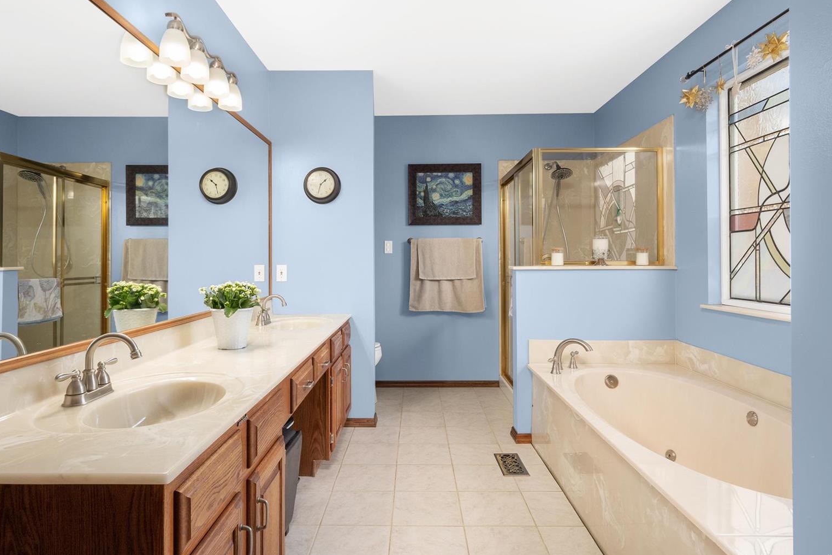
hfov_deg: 81.2
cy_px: 269
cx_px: 407
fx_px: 485
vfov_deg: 59.5
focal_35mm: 21
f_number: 8
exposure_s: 1/8
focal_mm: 10
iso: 400
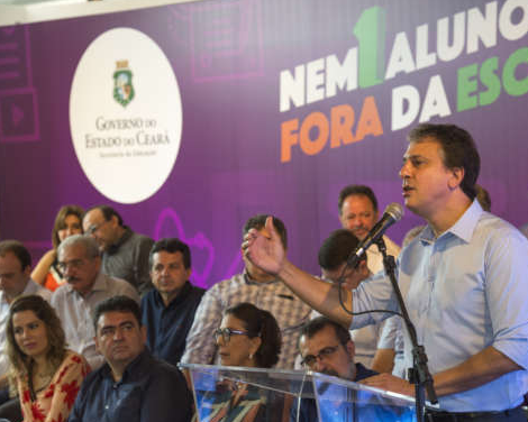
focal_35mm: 126
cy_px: 212
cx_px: 334
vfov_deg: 12.2
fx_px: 1969
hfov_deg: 15.3
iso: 2000
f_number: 5
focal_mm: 105
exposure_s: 1/250
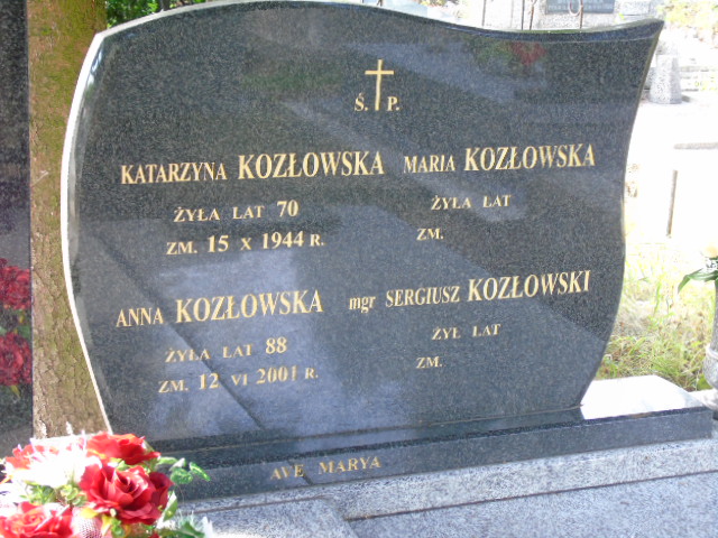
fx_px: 1473
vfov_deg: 20.7
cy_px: 269
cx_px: 359
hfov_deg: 27.4
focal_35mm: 71
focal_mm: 13
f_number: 4.7
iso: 400
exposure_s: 1/30
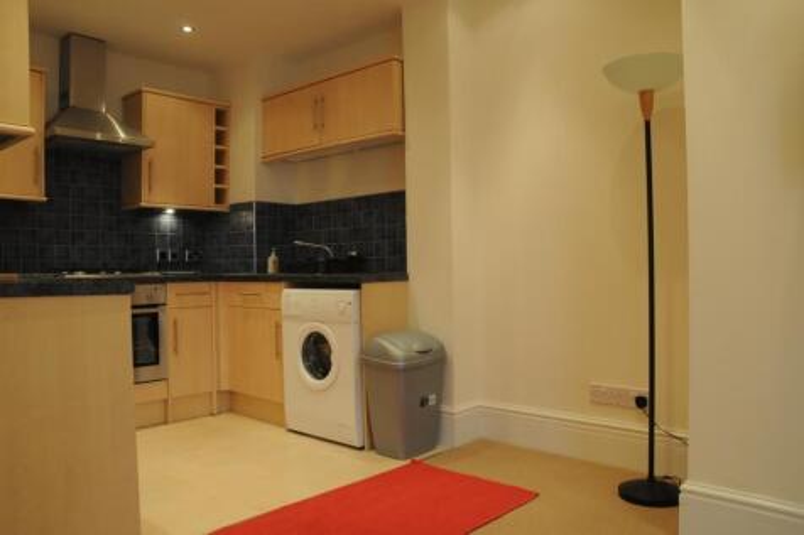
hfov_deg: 67.4
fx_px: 603
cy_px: 268
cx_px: 402
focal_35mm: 27
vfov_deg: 47.9
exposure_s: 1/40
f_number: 8
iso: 1000
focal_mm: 18
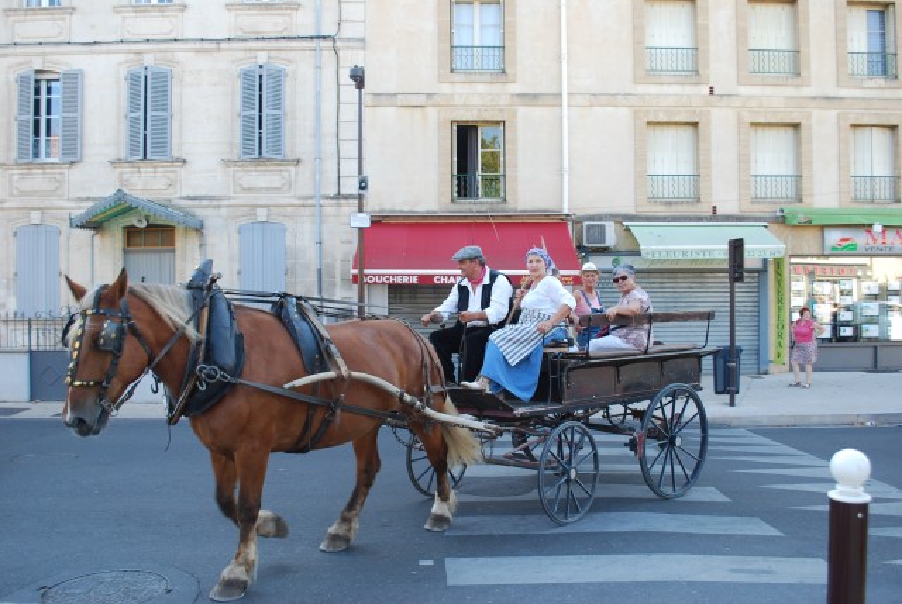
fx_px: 753
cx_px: 451
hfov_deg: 61.8
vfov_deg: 43.8
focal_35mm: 30
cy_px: 302
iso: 200
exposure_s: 1/100
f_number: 5
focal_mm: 20
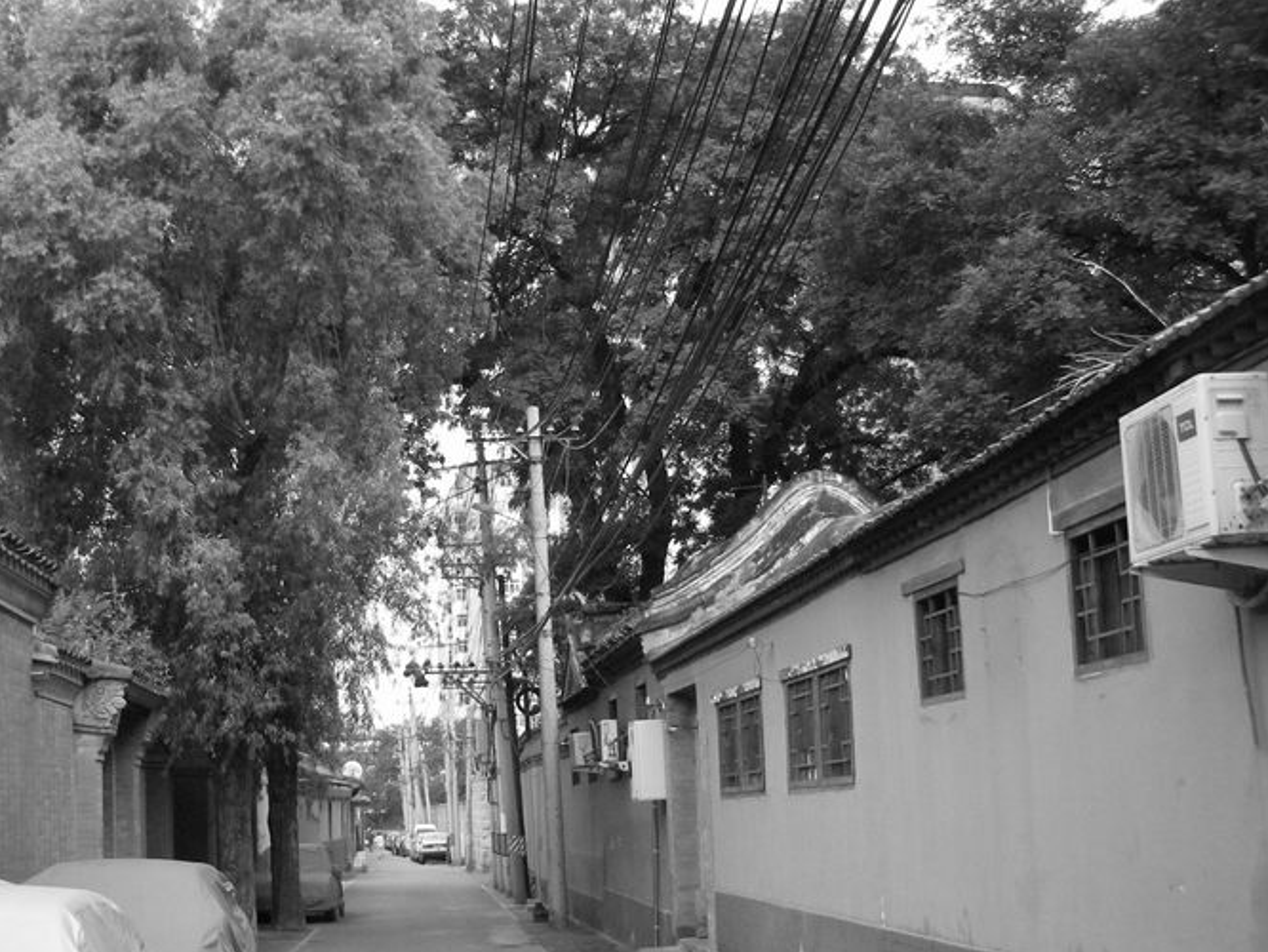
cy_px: 543
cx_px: 426
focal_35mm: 49
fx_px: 1796
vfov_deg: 29.7
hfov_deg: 38.5
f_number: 3
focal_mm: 5.8
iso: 200
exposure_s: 1/180
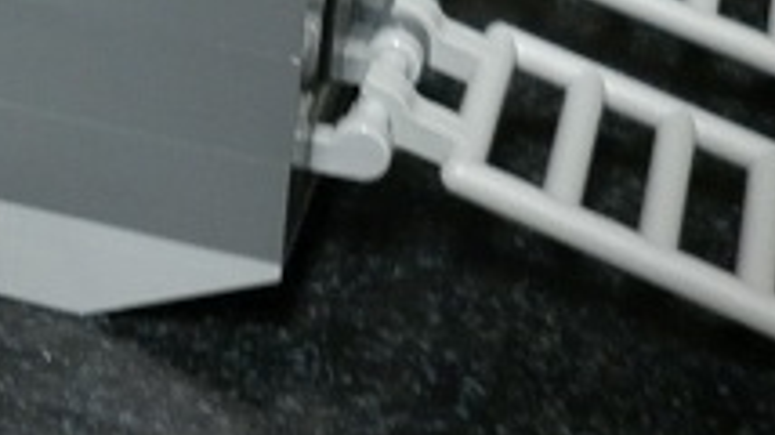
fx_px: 2341
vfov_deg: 10.2
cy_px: -228
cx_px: -152
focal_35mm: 114
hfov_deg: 17.9
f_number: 2.8
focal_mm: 5
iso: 200
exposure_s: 1/10
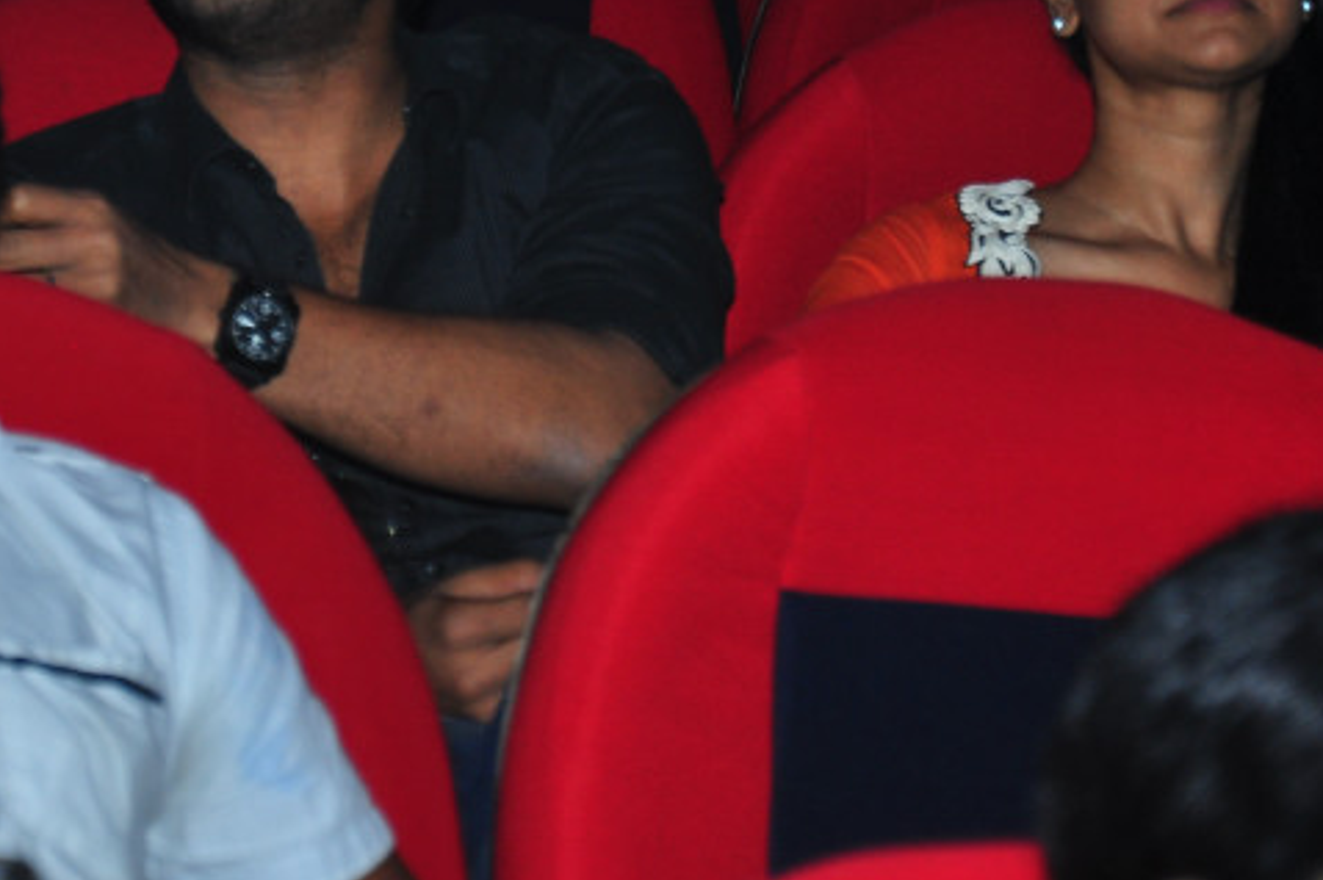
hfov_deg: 8.0
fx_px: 9438
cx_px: 365
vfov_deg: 5.3
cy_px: -17
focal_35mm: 257
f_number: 5.3
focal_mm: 80
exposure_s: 1/125
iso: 250
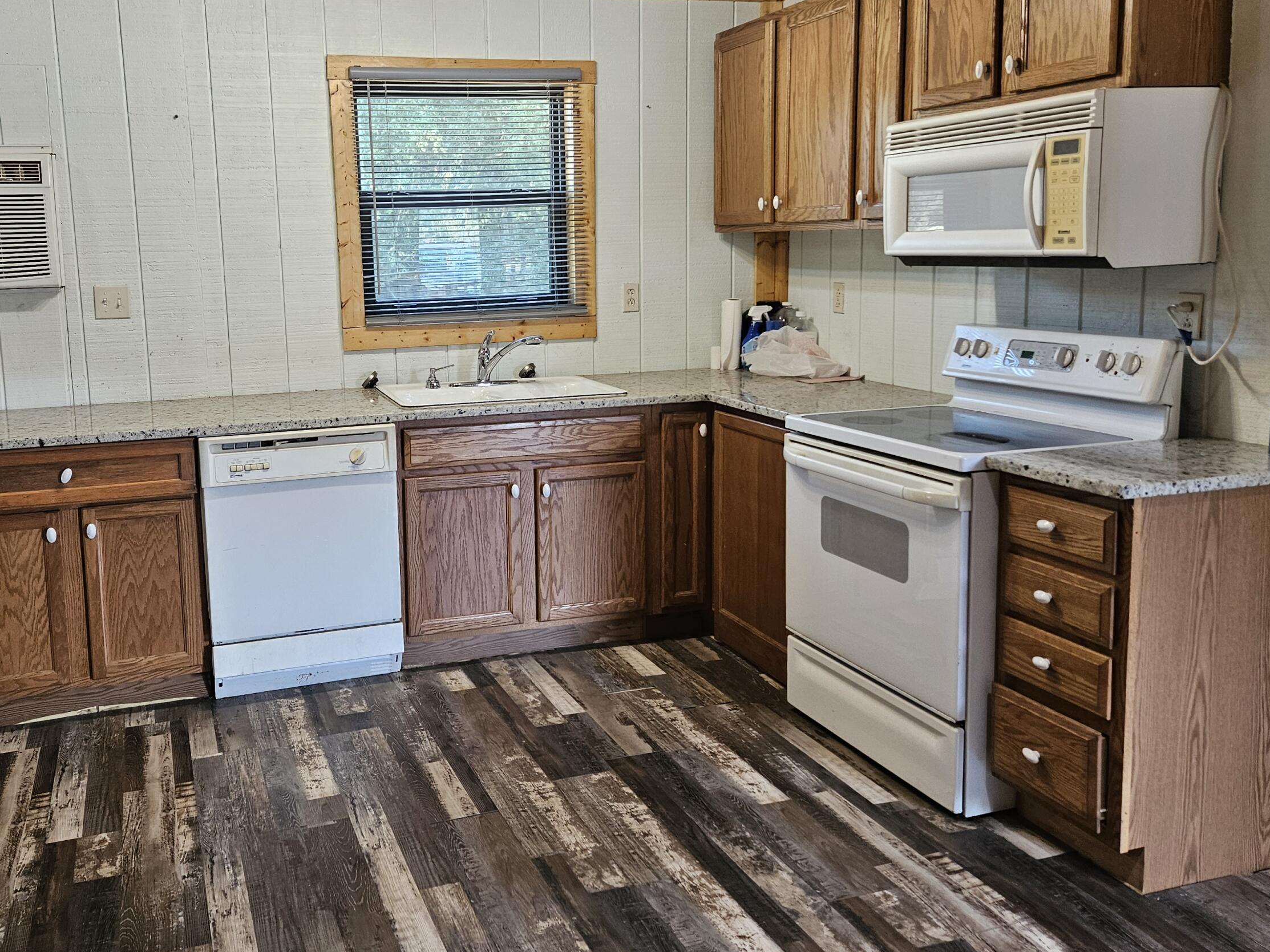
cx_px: 527
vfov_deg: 45.3
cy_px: 411
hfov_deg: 58.0
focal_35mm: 31
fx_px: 1137
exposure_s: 1/120
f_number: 1.8
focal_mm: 5.4
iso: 320
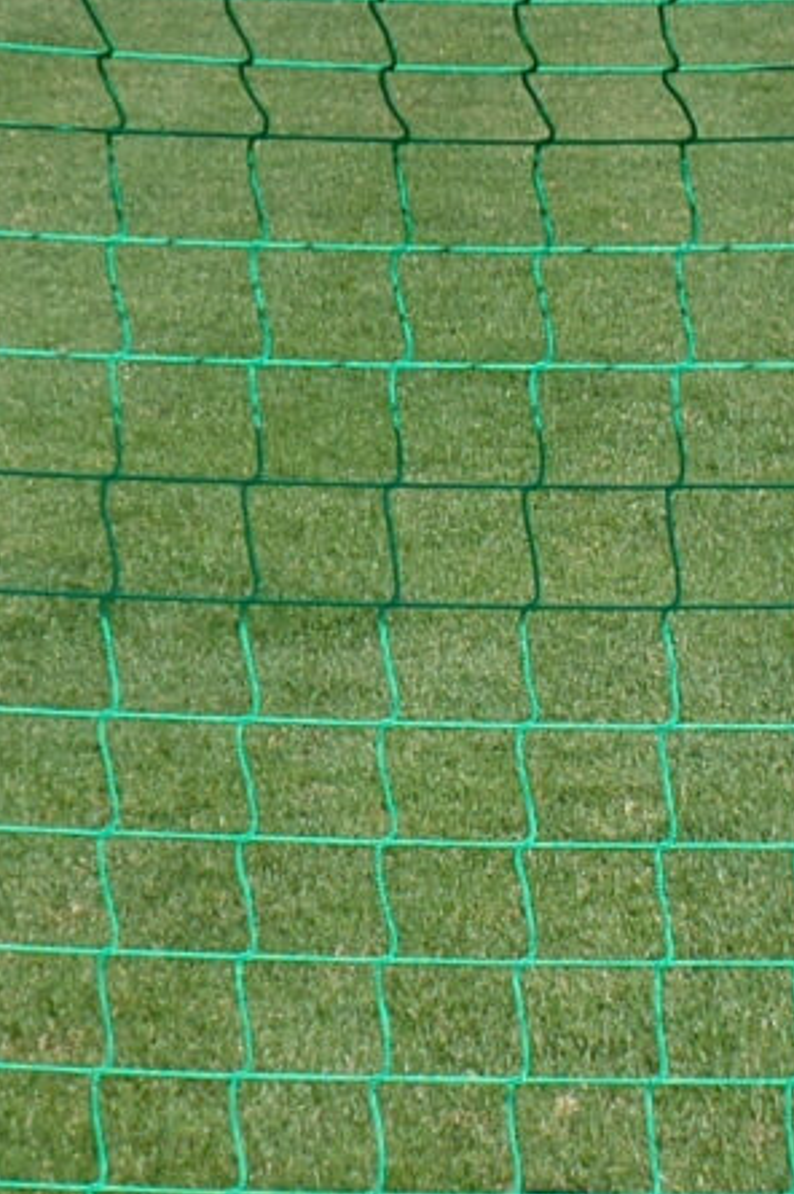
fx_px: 2419
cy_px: 598
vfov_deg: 27.7
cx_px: 43
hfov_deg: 18.3
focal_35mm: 73
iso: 80
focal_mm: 9.2
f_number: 3.4
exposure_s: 1/1000
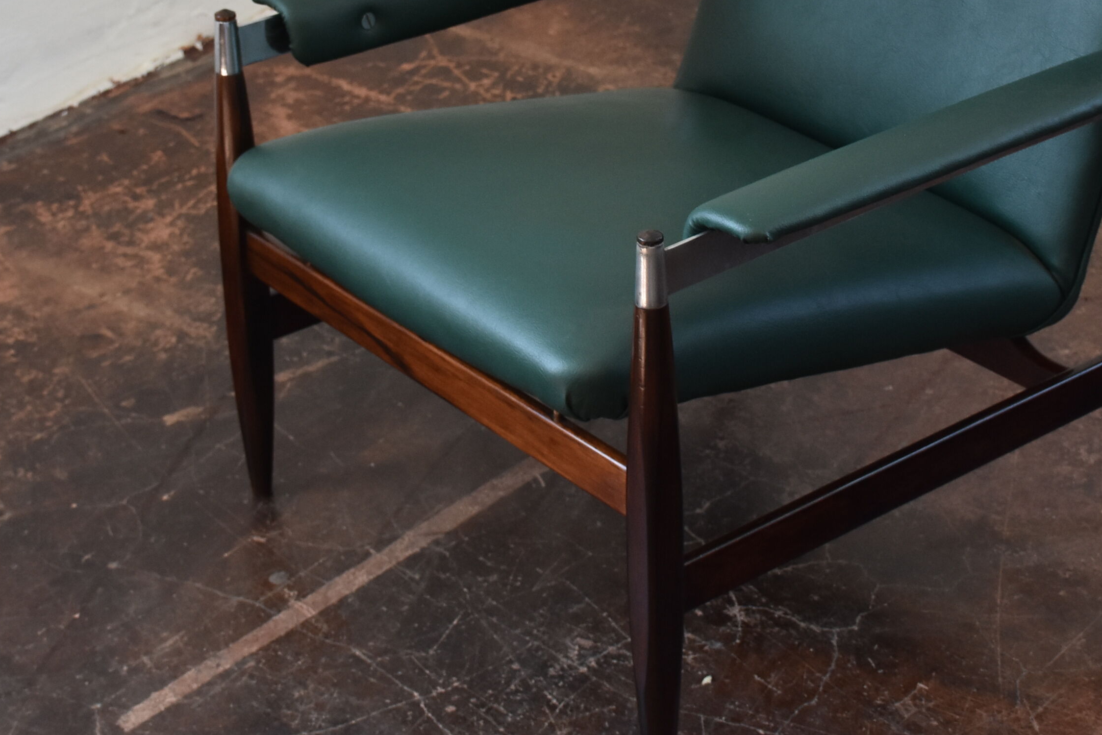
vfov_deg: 15.0
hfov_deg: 22.6
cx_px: 570
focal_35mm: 90
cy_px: 82
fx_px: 2756
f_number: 5
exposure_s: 1/100
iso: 800
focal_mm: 30
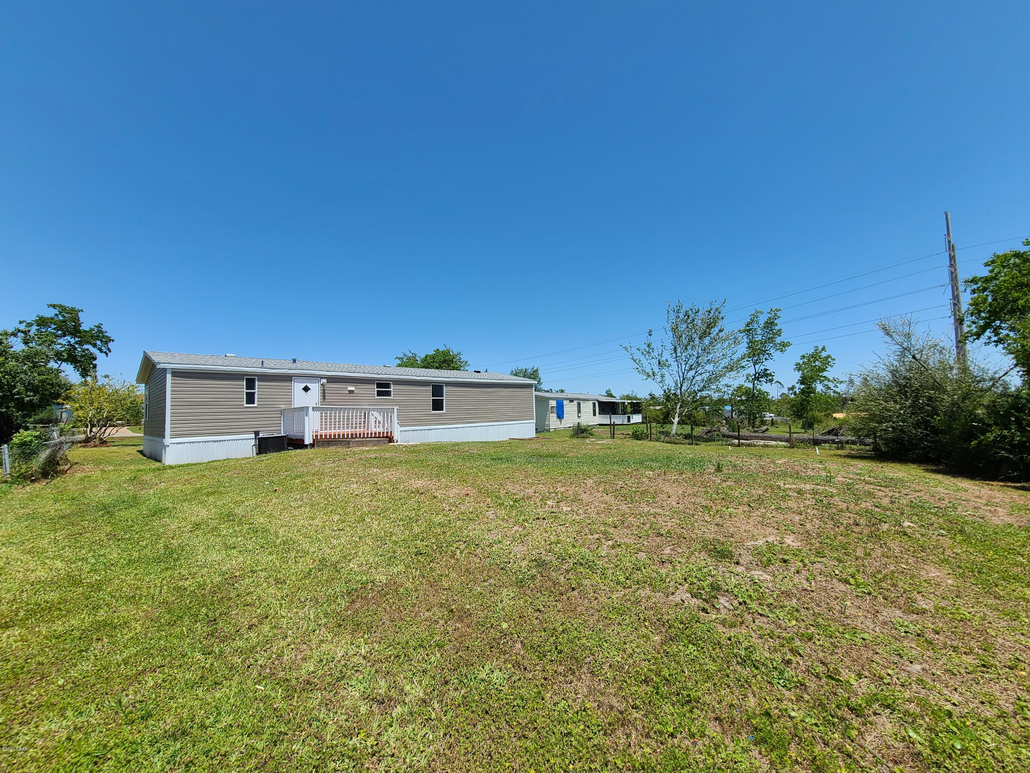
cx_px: 515
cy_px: 386
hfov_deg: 106.2
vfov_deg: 89.9
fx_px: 387
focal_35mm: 13
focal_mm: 2.2
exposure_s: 1/2099
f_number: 2.2
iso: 50
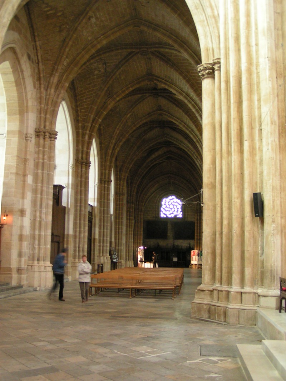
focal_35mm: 38
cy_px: 190
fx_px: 419
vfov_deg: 49.0
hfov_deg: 37.7
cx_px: 143
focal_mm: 5.8
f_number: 2.8
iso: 200
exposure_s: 1/2.5
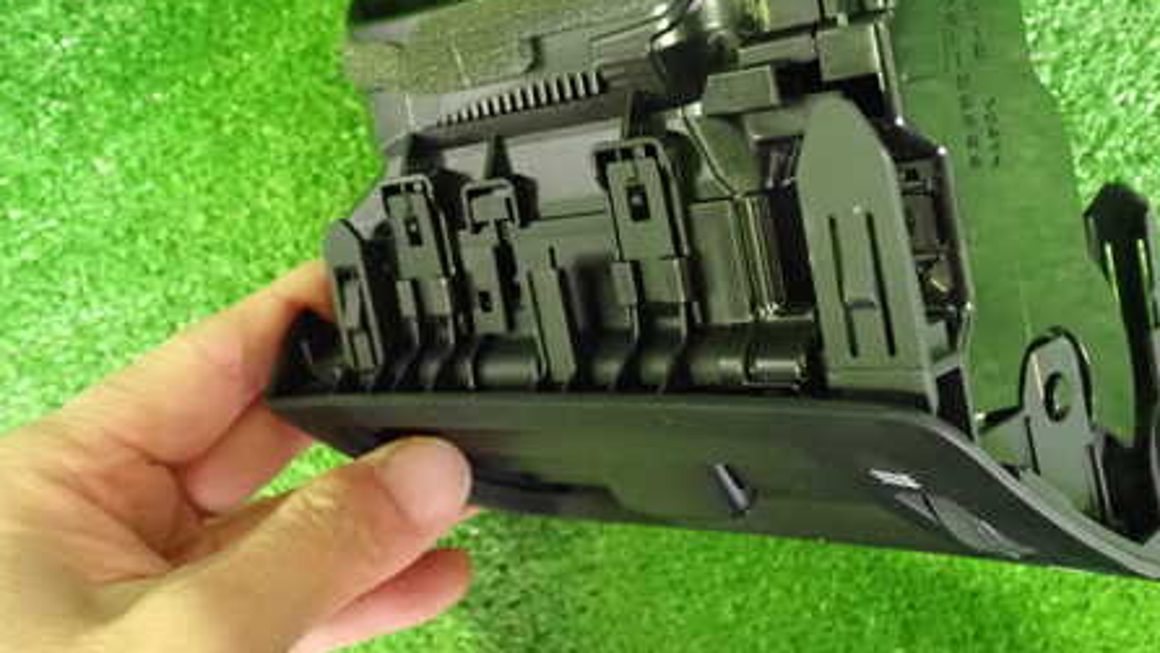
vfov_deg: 26.8
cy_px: 180
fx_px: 1354
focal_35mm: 44
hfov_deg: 45.8
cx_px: 759
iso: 1600
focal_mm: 5.4
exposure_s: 1/50
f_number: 2.3
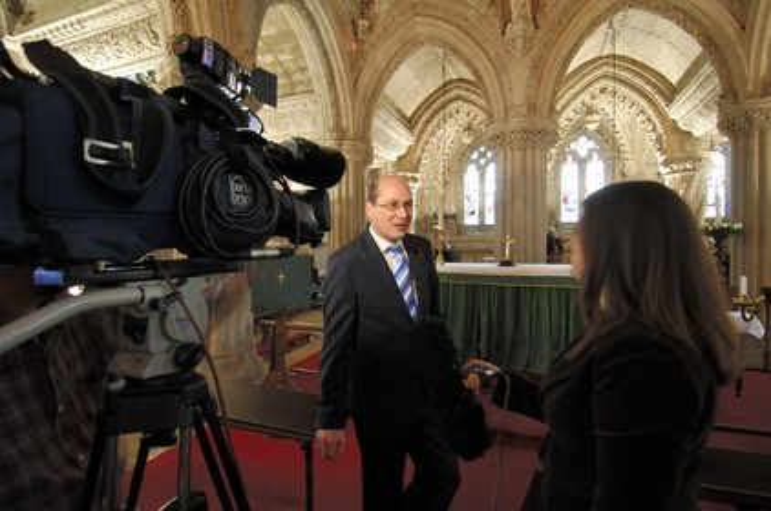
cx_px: 386
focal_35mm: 18
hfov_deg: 90.1
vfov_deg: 67.2
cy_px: 256
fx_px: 385
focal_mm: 12
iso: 100
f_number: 4
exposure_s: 1/1.25
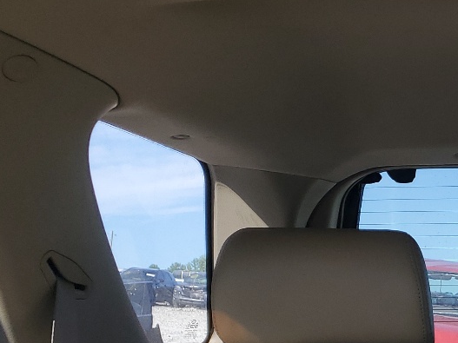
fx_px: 1045
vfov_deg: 17.6
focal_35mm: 79
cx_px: 633
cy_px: 436
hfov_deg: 21.7
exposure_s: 1/244
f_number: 1.5
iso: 50
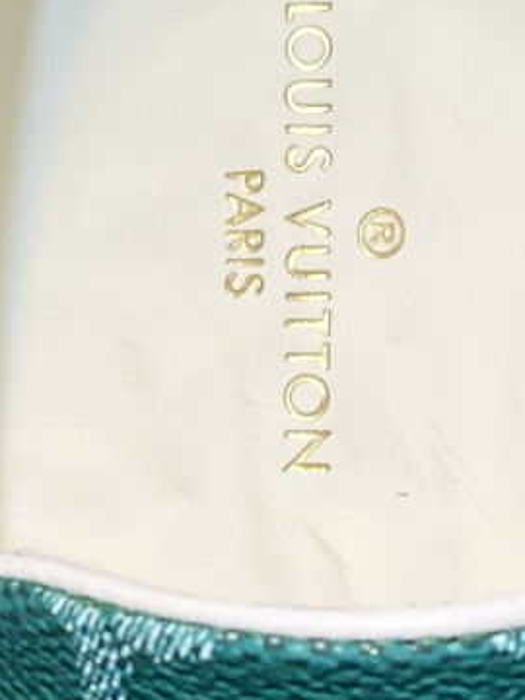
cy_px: -348
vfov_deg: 9.3
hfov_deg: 7.1
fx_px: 4206
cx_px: 299
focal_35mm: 208
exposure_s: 1/100
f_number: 2
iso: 80
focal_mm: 6
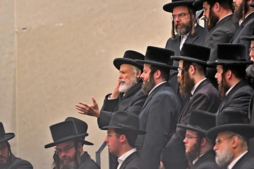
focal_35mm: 300
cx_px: 127
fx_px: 2116
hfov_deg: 6.9
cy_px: 84
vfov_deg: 4.6
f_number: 2.8
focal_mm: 200
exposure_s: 1/400
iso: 500
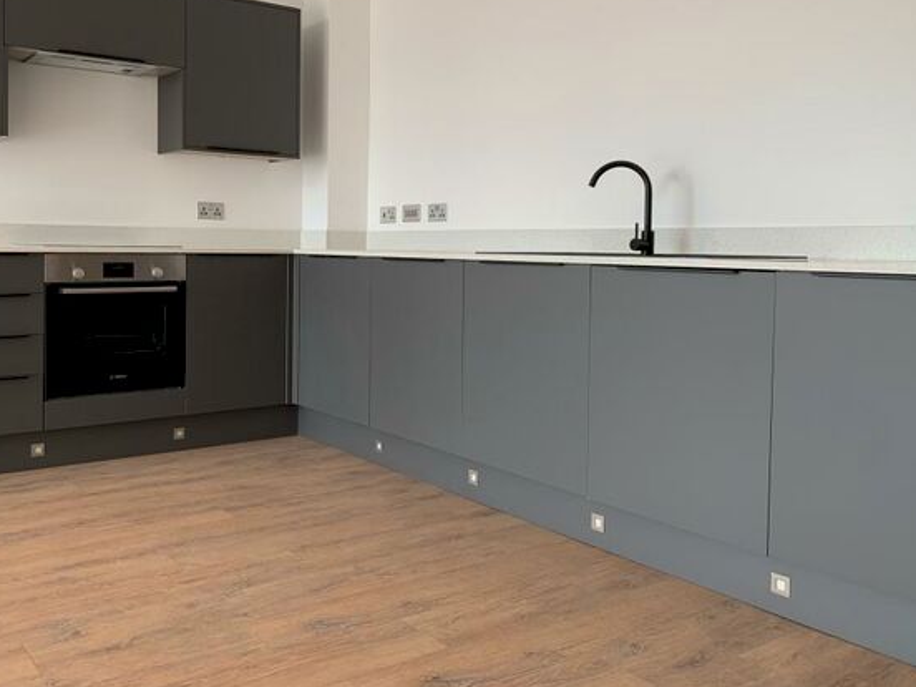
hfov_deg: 55.0
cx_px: 377
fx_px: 873
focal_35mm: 33
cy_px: 278
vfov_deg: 42.8
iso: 50
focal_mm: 4.25
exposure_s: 1/121
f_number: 1.8
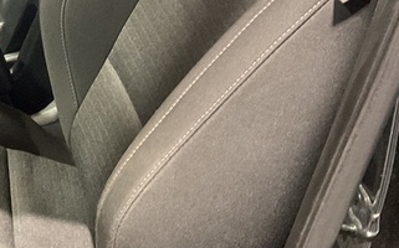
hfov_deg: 20.9
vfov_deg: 13.3
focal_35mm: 92
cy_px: -136
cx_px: -89
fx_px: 1000
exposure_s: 1/30
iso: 250
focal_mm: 3
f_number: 1.8
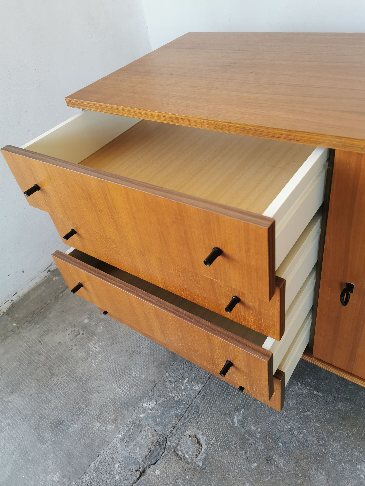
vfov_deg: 65.3
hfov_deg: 51.4
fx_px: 380
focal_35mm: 27
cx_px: 182
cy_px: 243
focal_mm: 5.56
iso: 125
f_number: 1.6
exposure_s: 1/100
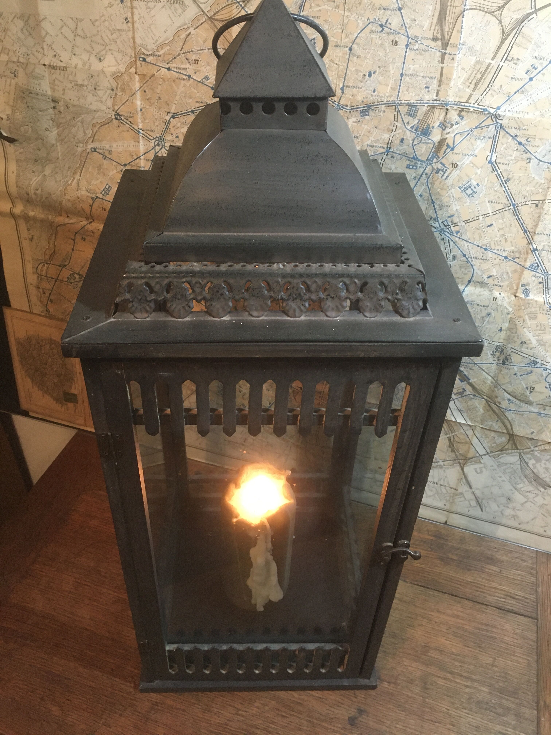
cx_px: 276
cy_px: 368
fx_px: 615
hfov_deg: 48.2
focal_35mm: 29
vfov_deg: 61.7
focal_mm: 4.15
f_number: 2.2
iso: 200
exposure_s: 1/20
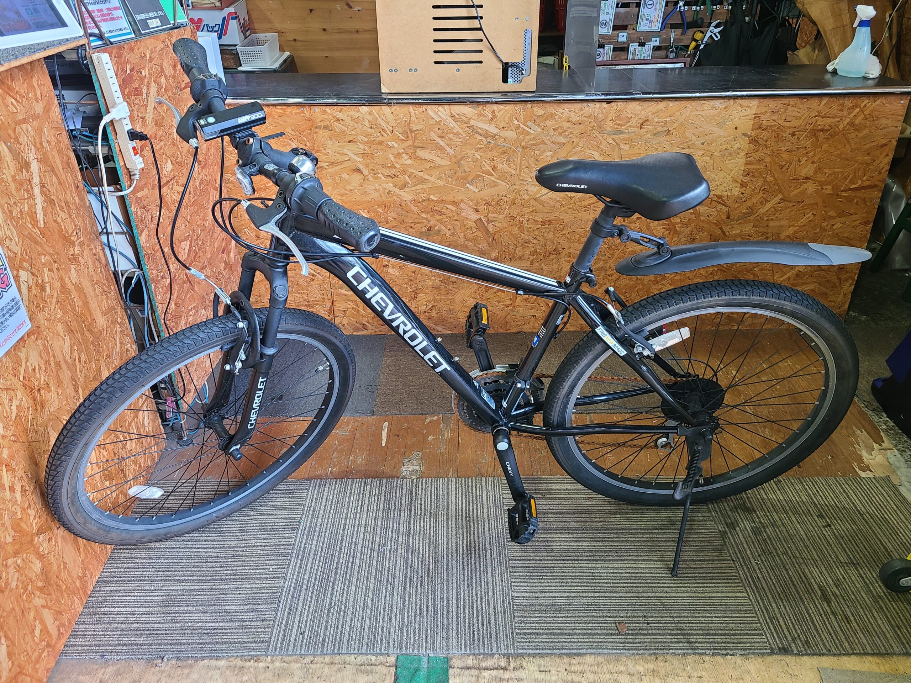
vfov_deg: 53.1
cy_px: 342
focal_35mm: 26
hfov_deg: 67.3
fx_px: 684
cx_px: 456
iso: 125
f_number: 1.8
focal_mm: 5.4
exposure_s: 1/50
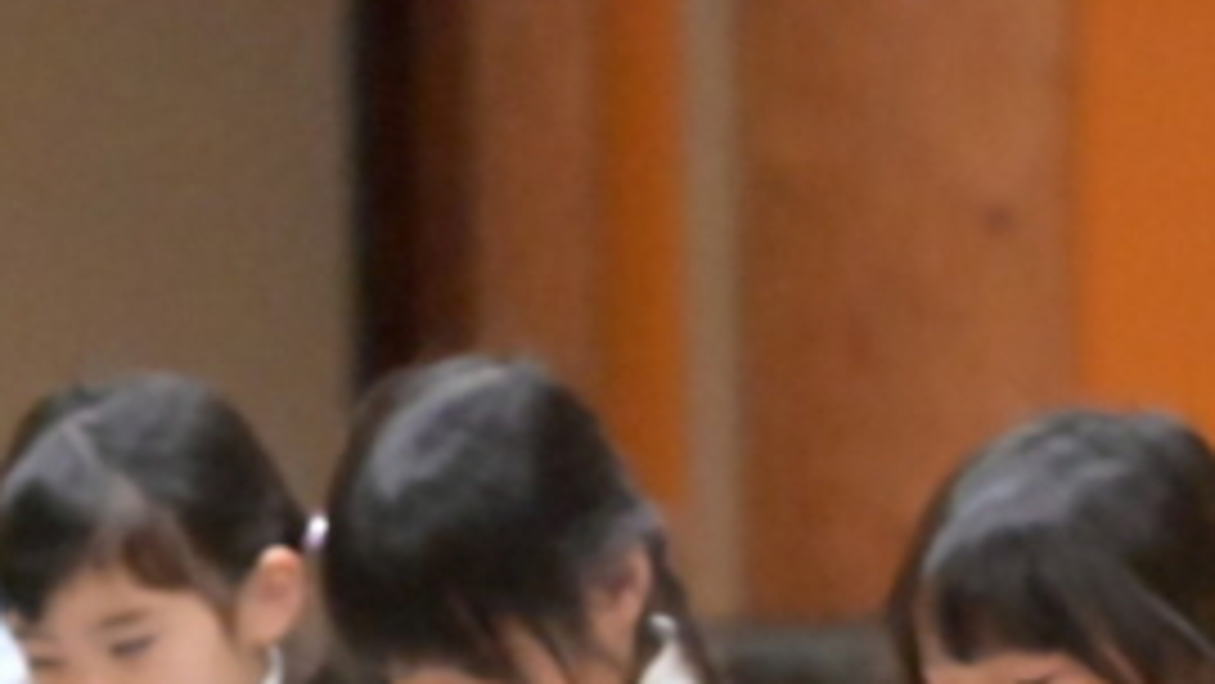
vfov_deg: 1.7
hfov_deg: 3.1
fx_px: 22556
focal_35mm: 700
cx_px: -346
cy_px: 1418
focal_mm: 180
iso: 28800
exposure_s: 1/200
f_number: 6.3
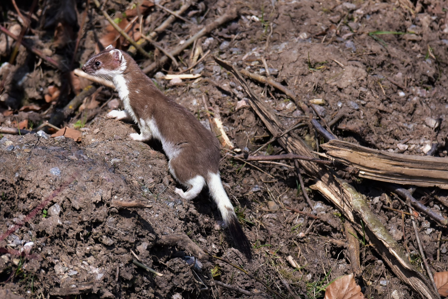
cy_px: 150
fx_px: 7469
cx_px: 224
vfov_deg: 2.3
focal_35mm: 600
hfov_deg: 3.4
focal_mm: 600
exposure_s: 1/1250
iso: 450
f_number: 6.3
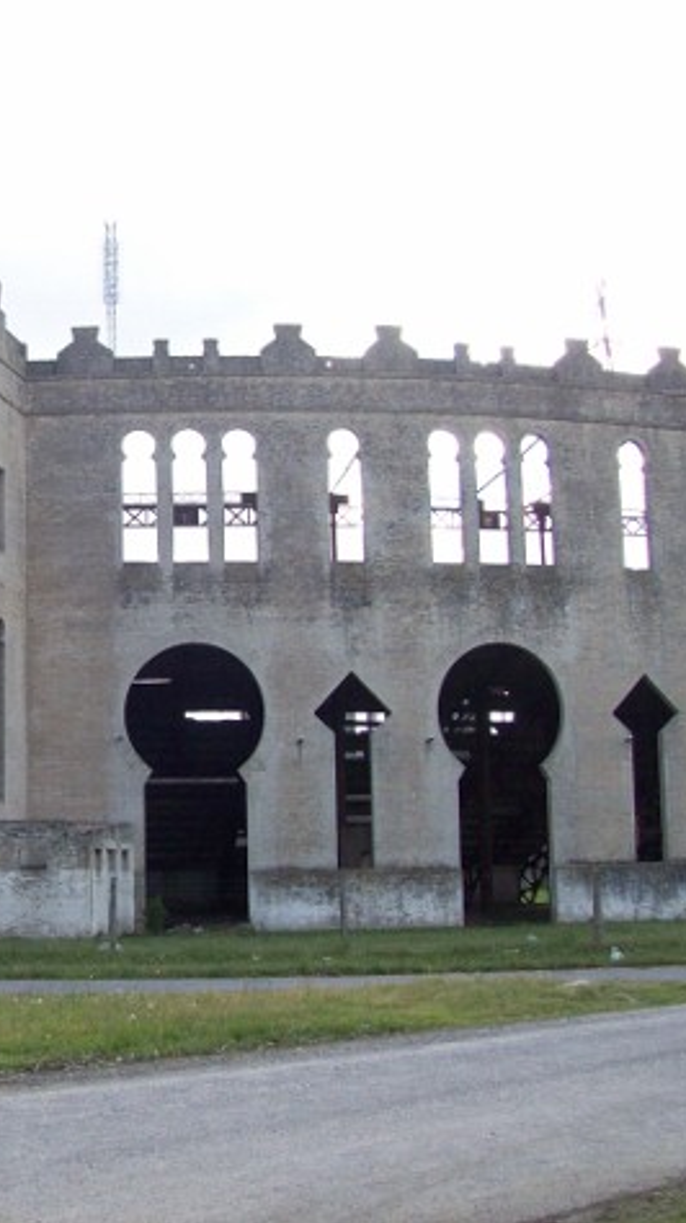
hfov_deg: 22.0
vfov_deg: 39.2
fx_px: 1717
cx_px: 41
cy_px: 606
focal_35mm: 53
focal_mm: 6
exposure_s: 1/487
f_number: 2.7
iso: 80
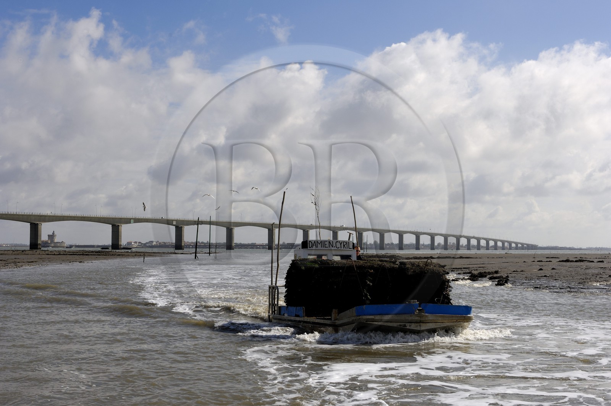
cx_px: 306
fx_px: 966
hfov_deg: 35.1
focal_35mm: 57
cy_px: 203
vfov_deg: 23.7
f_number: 13
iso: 100
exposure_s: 1/200
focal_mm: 38
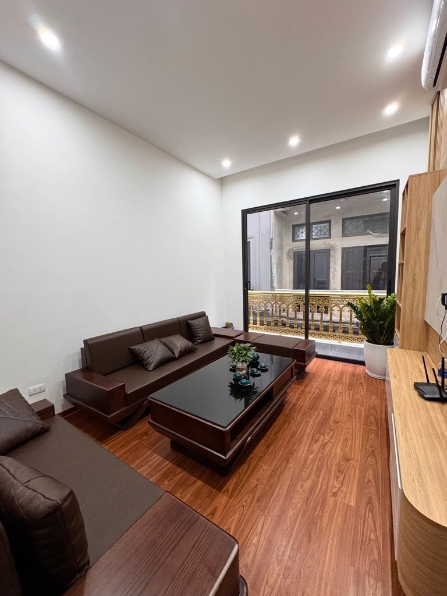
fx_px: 241
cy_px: 298
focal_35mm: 14
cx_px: 224
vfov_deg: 102.1
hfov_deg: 85.7
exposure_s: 1/100
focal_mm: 2.22
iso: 250
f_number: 2.2
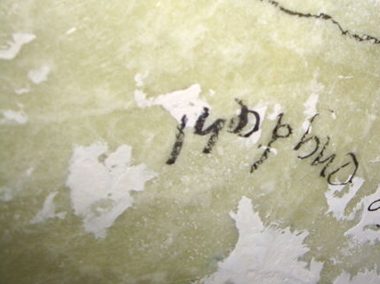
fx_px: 626
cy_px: 72
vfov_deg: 25.4
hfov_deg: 33.2
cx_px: 283
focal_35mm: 57
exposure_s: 1/40
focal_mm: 6.2
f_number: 2.7
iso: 200
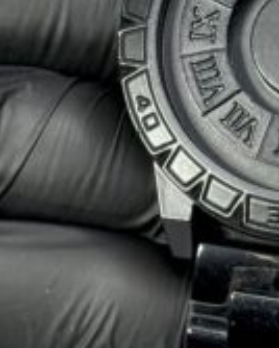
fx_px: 2308
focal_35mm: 224
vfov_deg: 8.6
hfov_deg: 6.9
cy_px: 65
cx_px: 154
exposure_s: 1/100
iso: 125
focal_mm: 6.76
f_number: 1.78
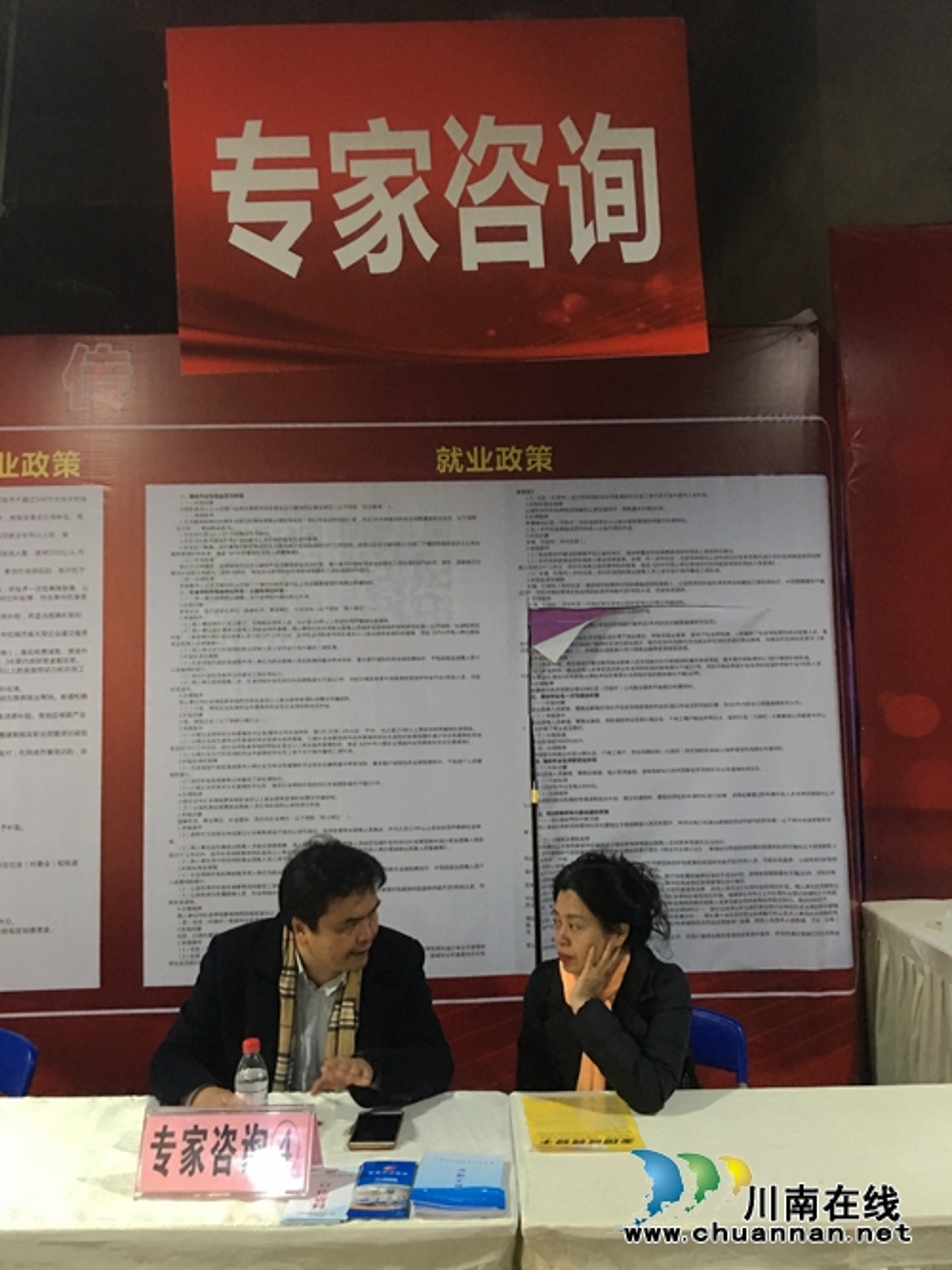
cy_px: 635
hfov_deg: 48.2
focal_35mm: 29
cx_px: 476
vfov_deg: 61.7
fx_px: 1064
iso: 160
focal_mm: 4.15
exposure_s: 1/8
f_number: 2.2
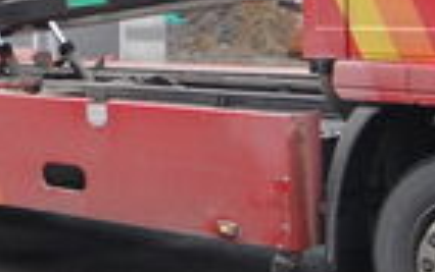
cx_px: -150
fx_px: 1471
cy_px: -12
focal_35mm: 124
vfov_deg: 10.5
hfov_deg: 15.9
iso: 800
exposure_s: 1/15
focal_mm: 18
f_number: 3.5
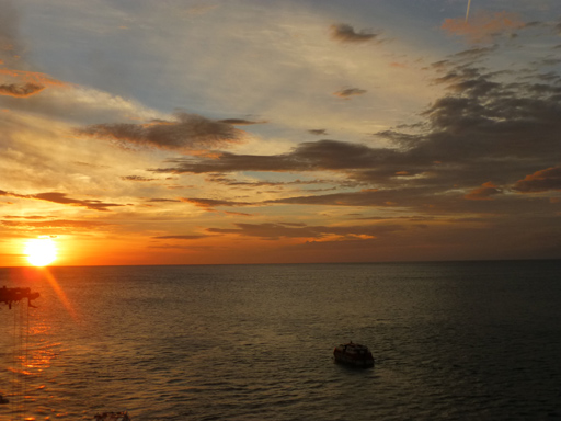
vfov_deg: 35.1
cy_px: 210
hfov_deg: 45.8
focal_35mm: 41
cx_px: 280
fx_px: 664
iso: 160
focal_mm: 7.4
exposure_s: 1/500
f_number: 3.9
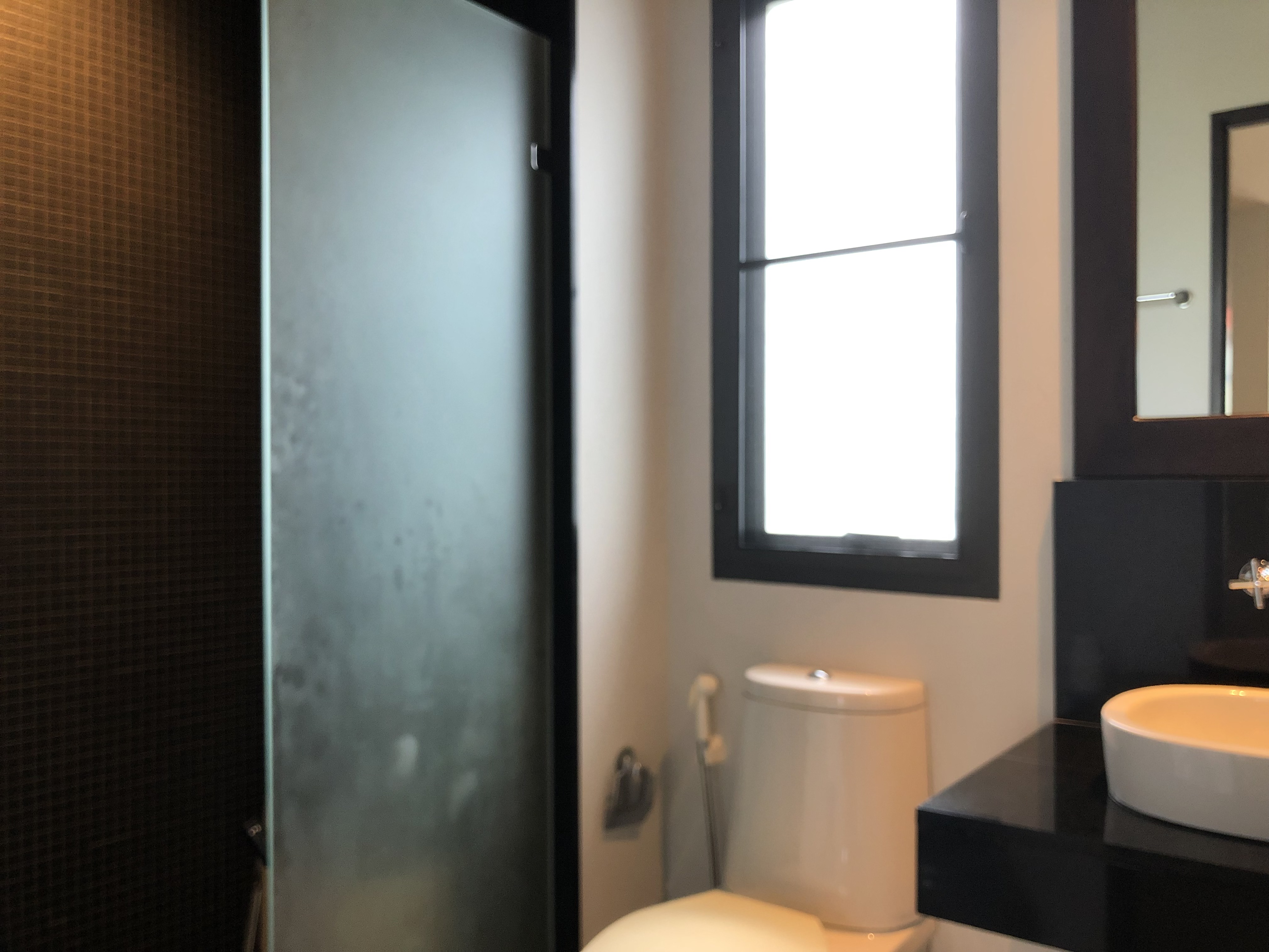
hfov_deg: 63.4
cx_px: 634
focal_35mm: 28
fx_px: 1026
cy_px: 476
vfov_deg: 49.7
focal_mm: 4
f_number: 1.8
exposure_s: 1/20
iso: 40
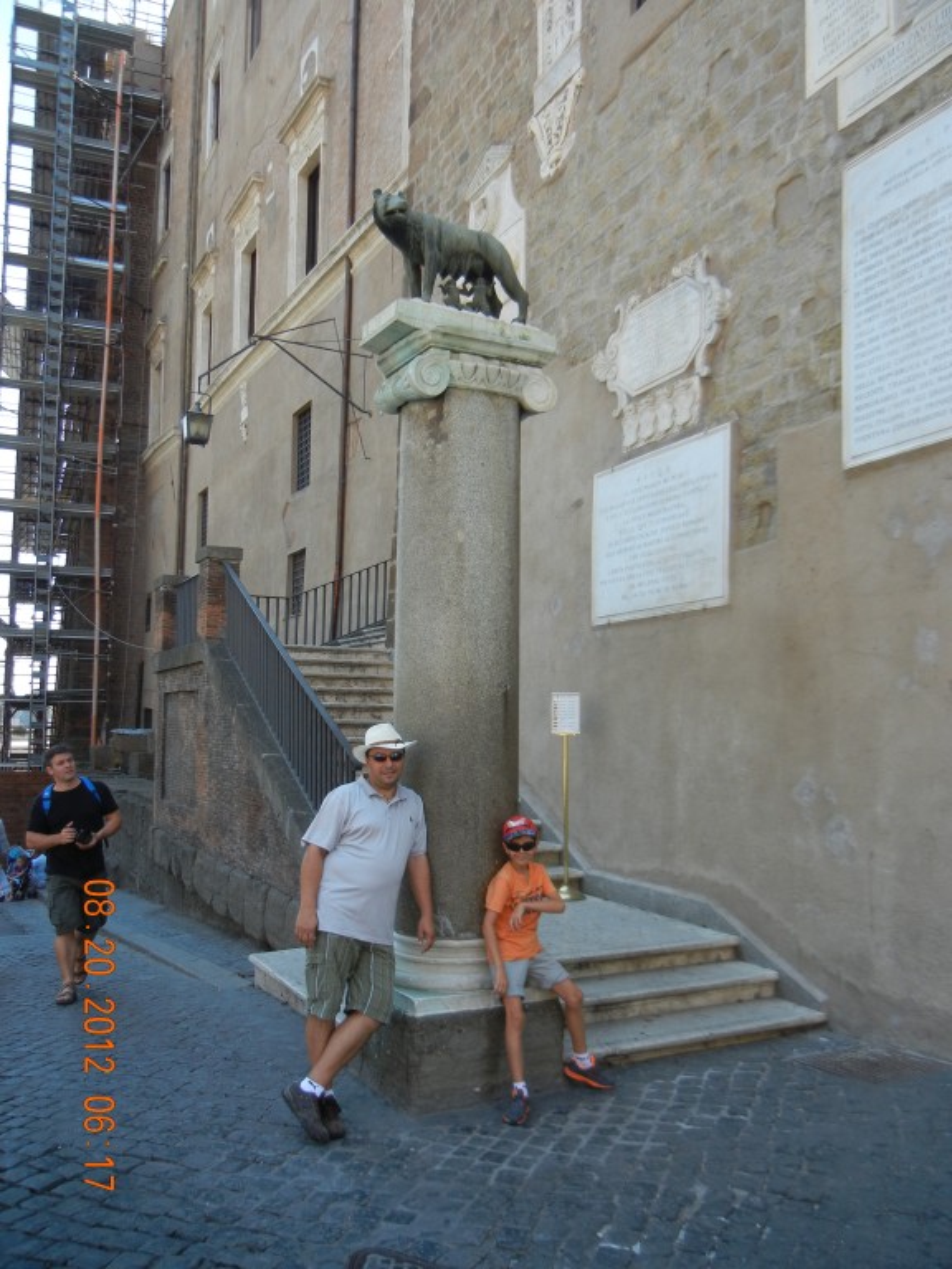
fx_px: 1100
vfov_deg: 60.0
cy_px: 634
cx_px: 476
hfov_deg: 46.8
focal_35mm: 30
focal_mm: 5.4
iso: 160
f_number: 3.5
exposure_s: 1/288
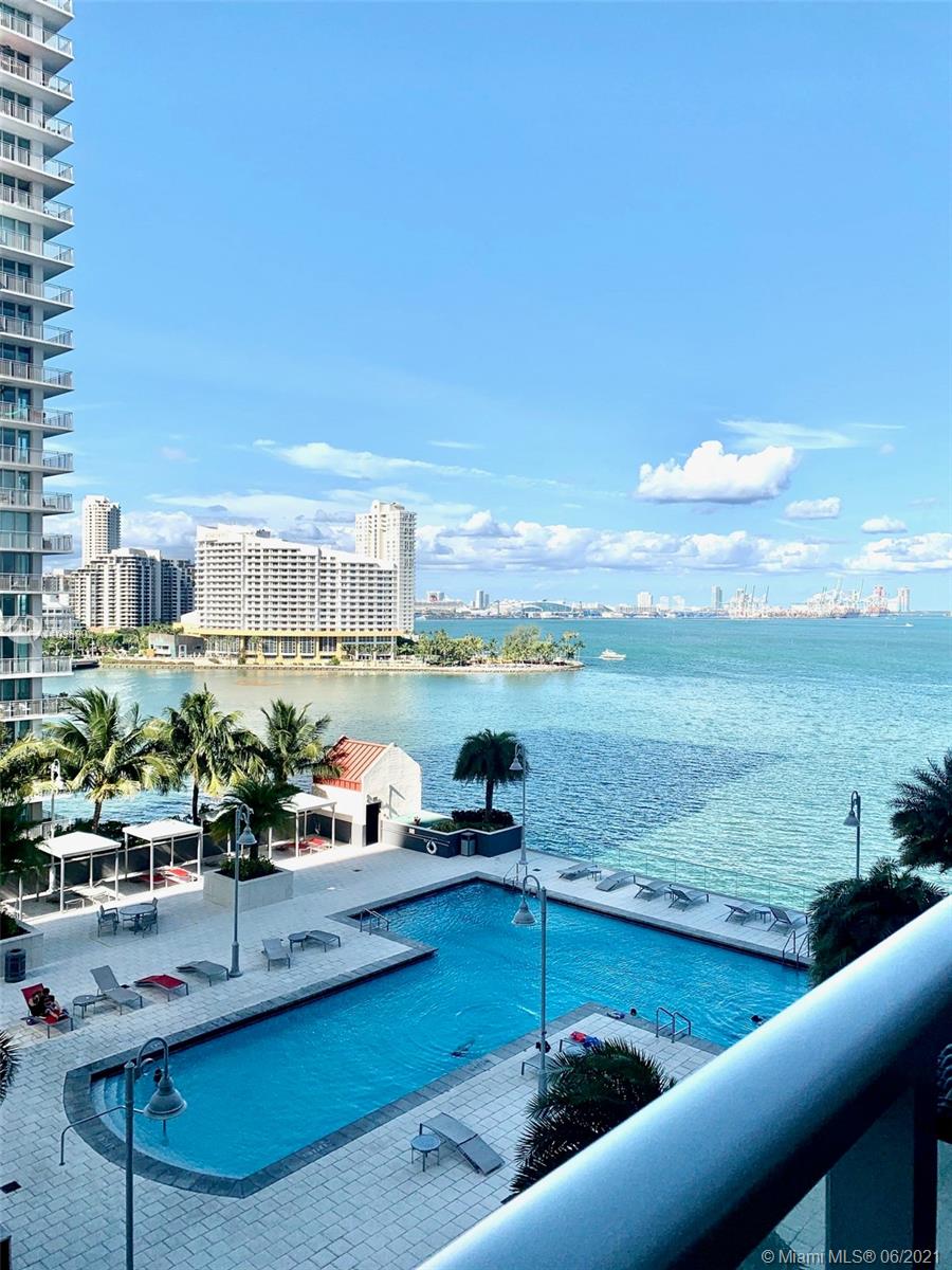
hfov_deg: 53.1
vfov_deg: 67.3
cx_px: 476
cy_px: 635
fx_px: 953
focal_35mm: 26
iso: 25
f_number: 1.8
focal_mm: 4.25
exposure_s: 1/2364
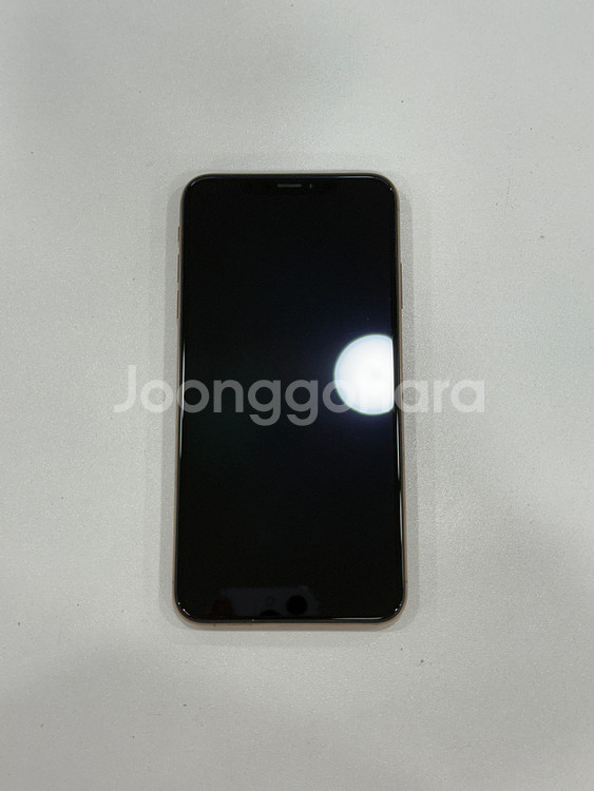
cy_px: 396
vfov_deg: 39.6
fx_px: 1098
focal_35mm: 48
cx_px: 297
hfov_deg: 30.3
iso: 64
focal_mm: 6.76
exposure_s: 1/60
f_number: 1.78
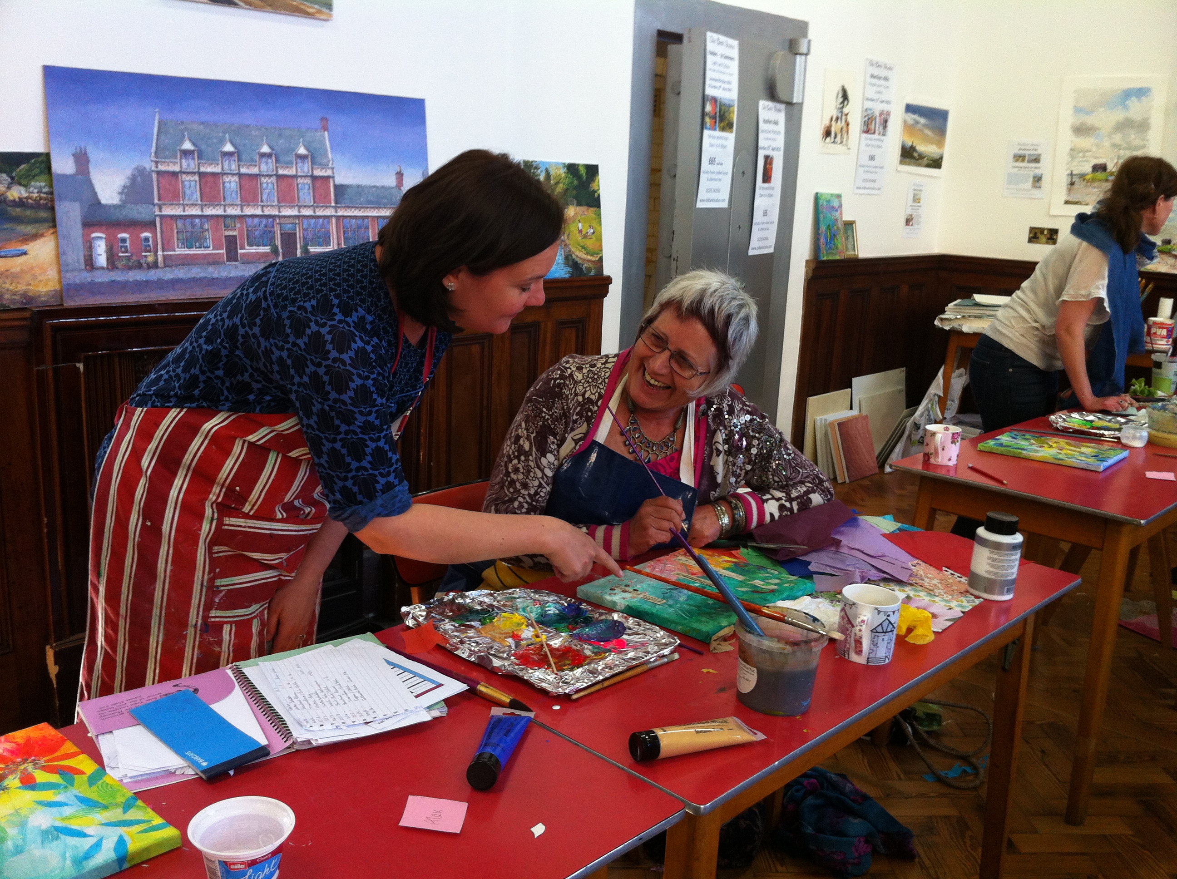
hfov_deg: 52.7
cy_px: 440
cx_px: 588
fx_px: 1188
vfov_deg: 40.6
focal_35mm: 35
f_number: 2.8
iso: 100
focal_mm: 3.85
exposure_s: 1/50
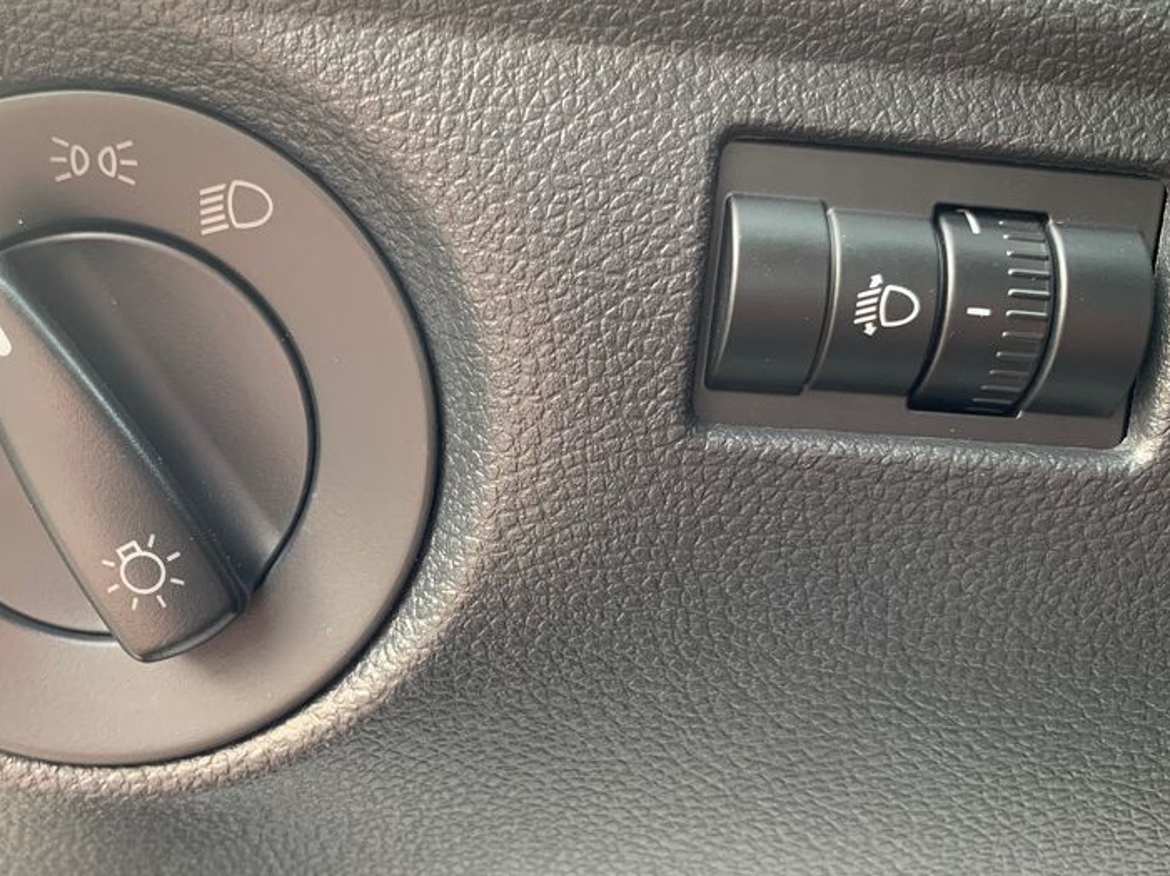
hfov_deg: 48.5
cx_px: 429
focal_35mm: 38
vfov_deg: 37.6
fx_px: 1284
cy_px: 502
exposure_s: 1/60
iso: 100
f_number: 1.8
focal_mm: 4.25
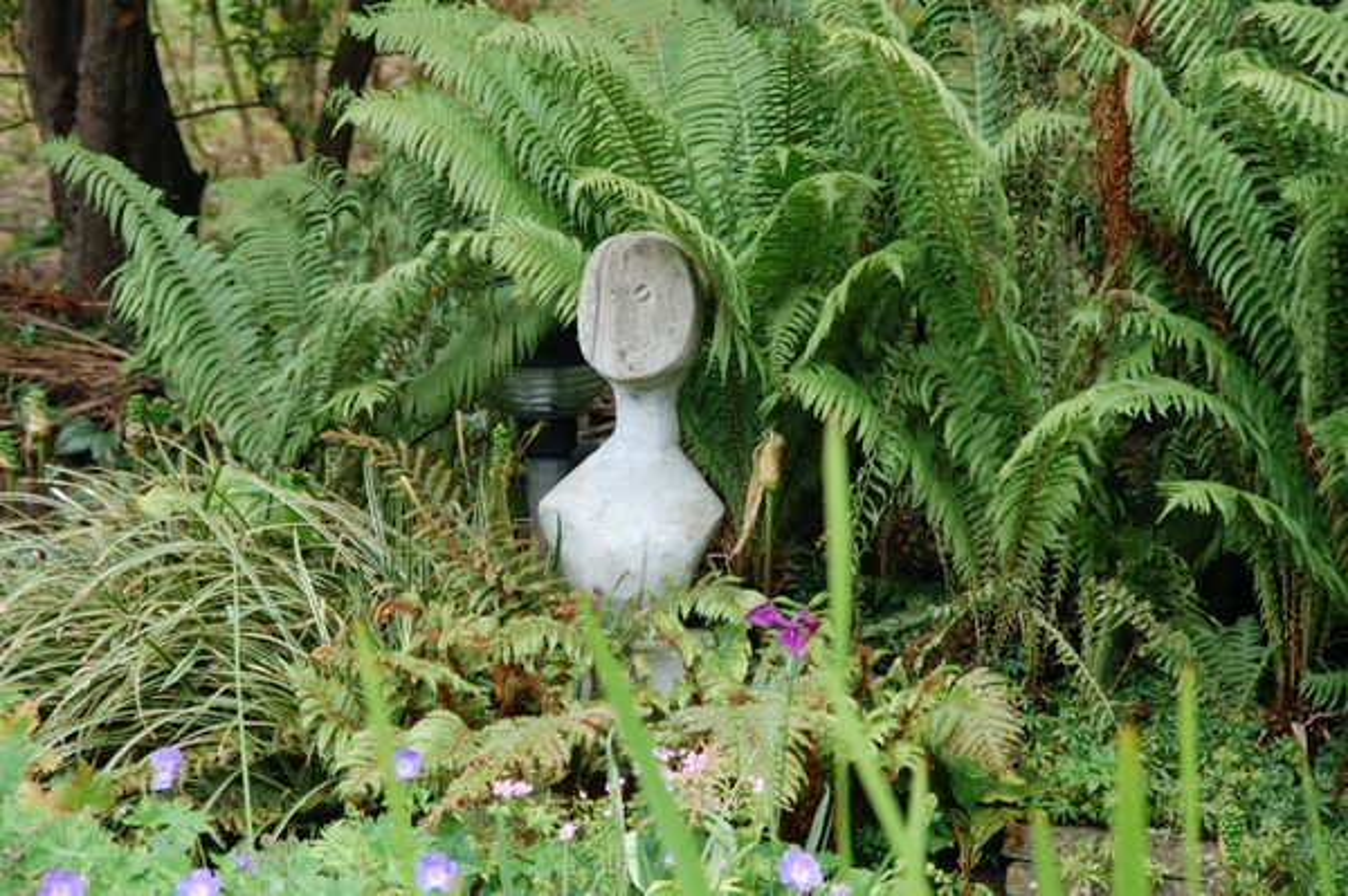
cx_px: 674
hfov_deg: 19.5
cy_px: 448
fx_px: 3928
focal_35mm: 105
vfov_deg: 13.0
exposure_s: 1/100
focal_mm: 70
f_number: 5.6
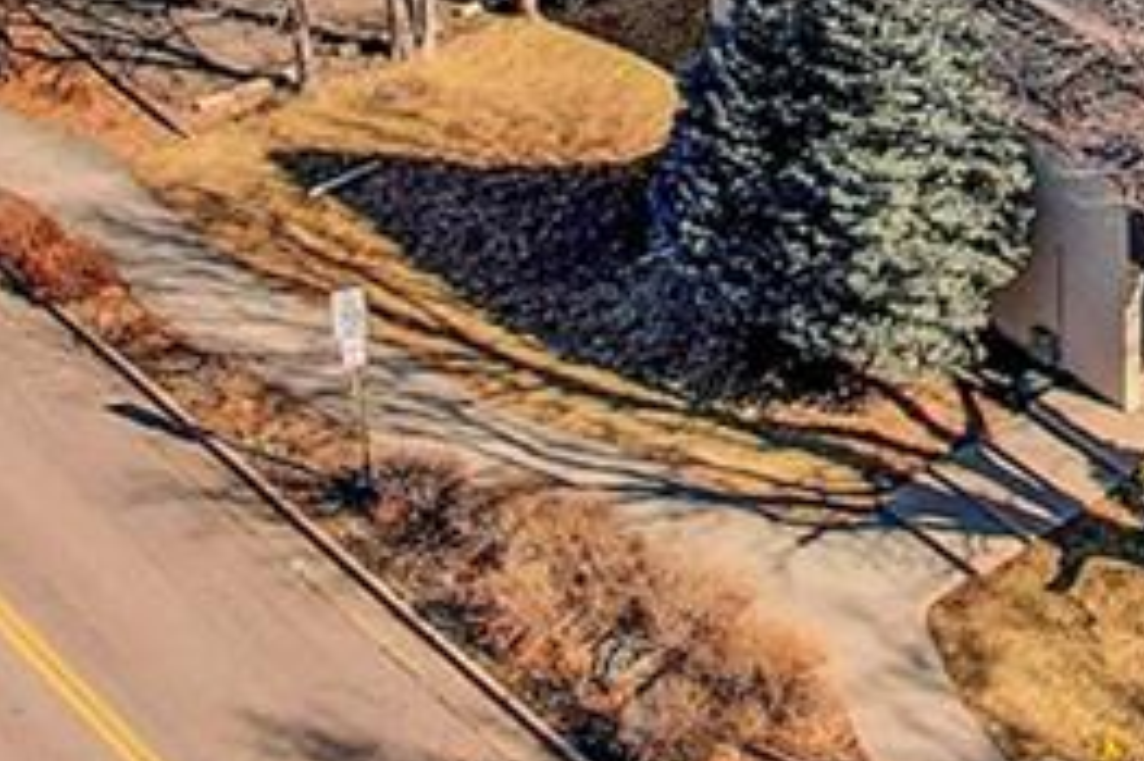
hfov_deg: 14.9
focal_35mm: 134
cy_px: -768
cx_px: 1314
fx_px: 4255
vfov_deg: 9.5
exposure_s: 1/160
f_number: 2.8
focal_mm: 8.4
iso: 100
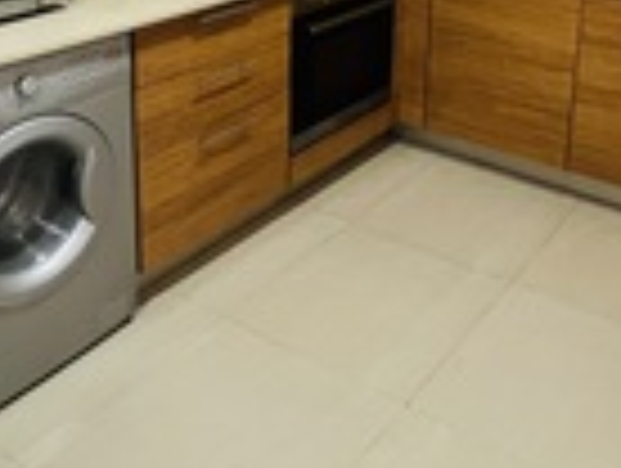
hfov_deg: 42.7
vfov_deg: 30.6
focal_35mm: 43
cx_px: 452
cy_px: -29
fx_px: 773
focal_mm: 1.57
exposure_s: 1/50
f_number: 1.8
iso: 400
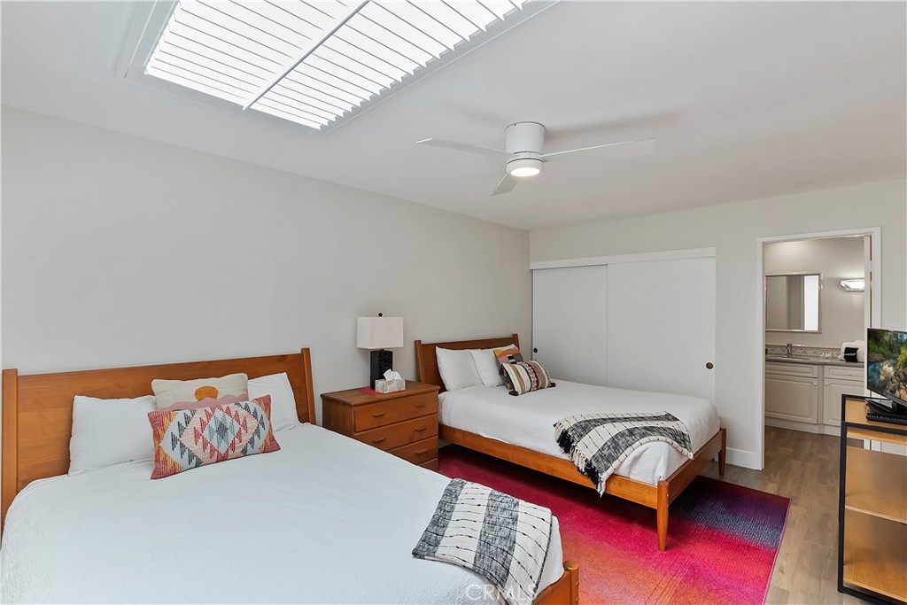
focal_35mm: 15
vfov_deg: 77.3
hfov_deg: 100.4
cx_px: 454
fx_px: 378
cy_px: 302
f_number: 10
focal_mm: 10
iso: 400
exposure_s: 1/30
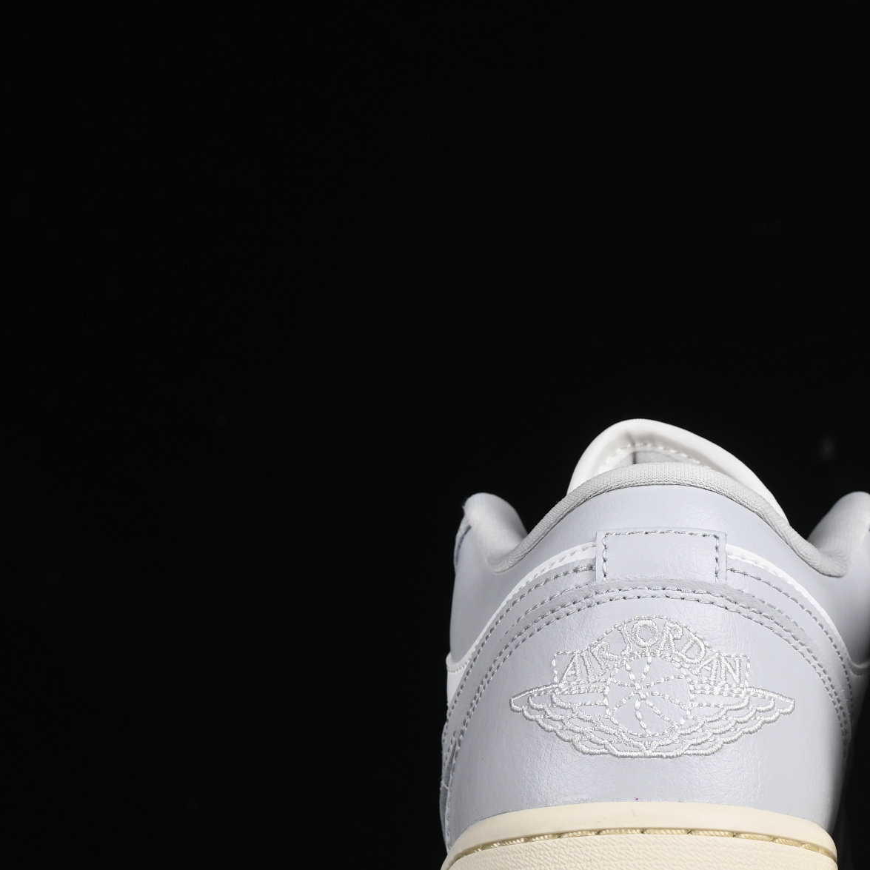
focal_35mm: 151
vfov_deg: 11.6
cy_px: 519
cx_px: 852
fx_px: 4294
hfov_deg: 11.5
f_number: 8
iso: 160
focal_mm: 50
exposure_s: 1/160
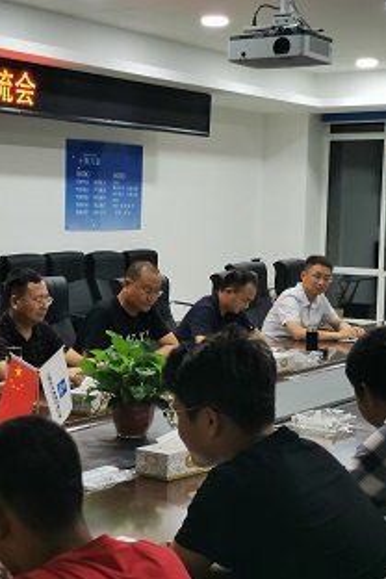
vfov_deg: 28.8
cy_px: 290
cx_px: 61
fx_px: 1126
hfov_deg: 19.2
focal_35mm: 70
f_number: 1.8
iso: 160
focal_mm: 5.58
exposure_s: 1/69
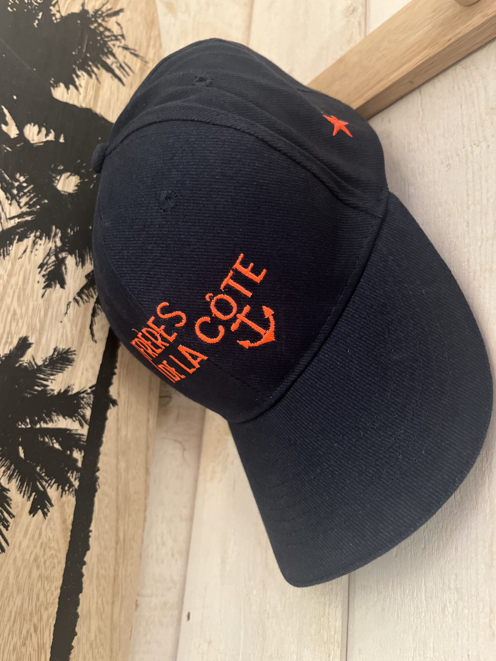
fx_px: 516
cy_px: 323
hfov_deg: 51.4
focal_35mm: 27
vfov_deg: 65.3
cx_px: 248
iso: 400
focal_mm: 5.1
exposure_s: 1/50
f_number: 1.6
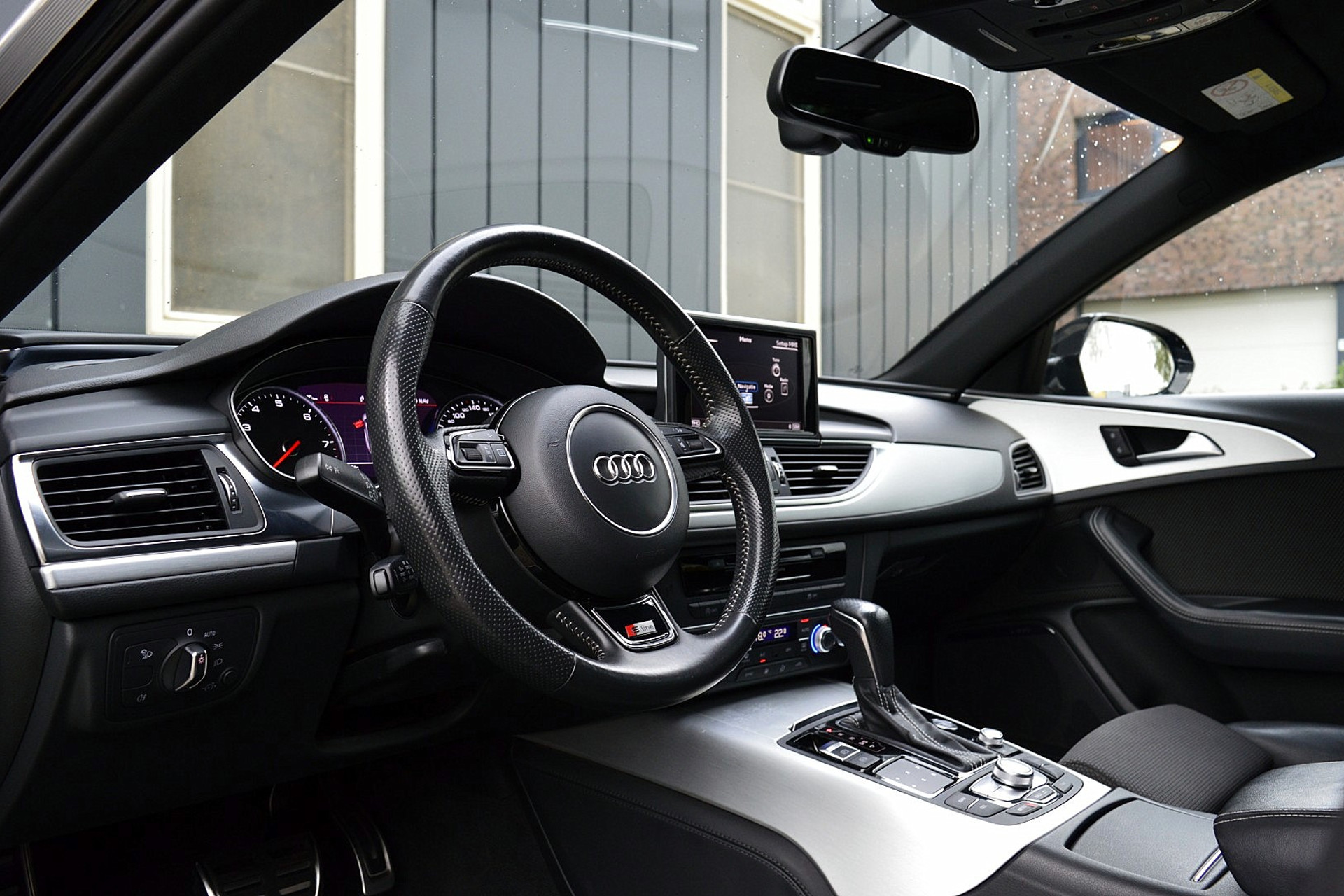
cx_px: 672
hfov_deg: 61.9
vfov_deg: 43.6
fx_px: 1120
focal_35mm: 30
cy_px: 448
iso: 800
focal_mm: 20
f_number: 5.6
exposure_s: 1/60
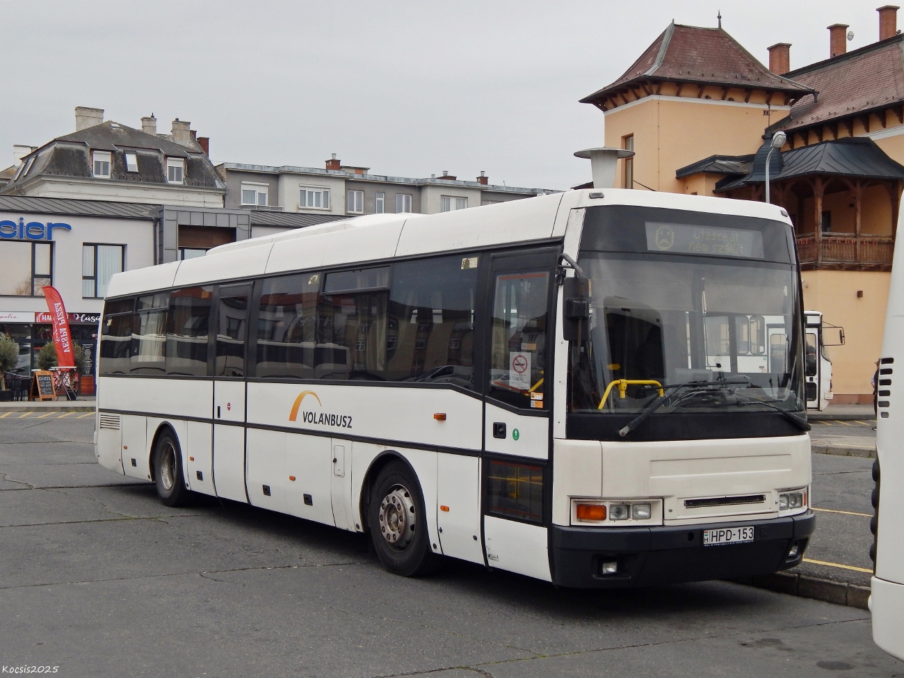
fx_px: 1280
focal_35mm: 49
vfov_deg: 29.7
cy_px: 339
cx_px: 452
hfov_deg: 38.9
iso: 125
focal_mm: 8.6
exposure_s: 1/500
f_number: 3.7
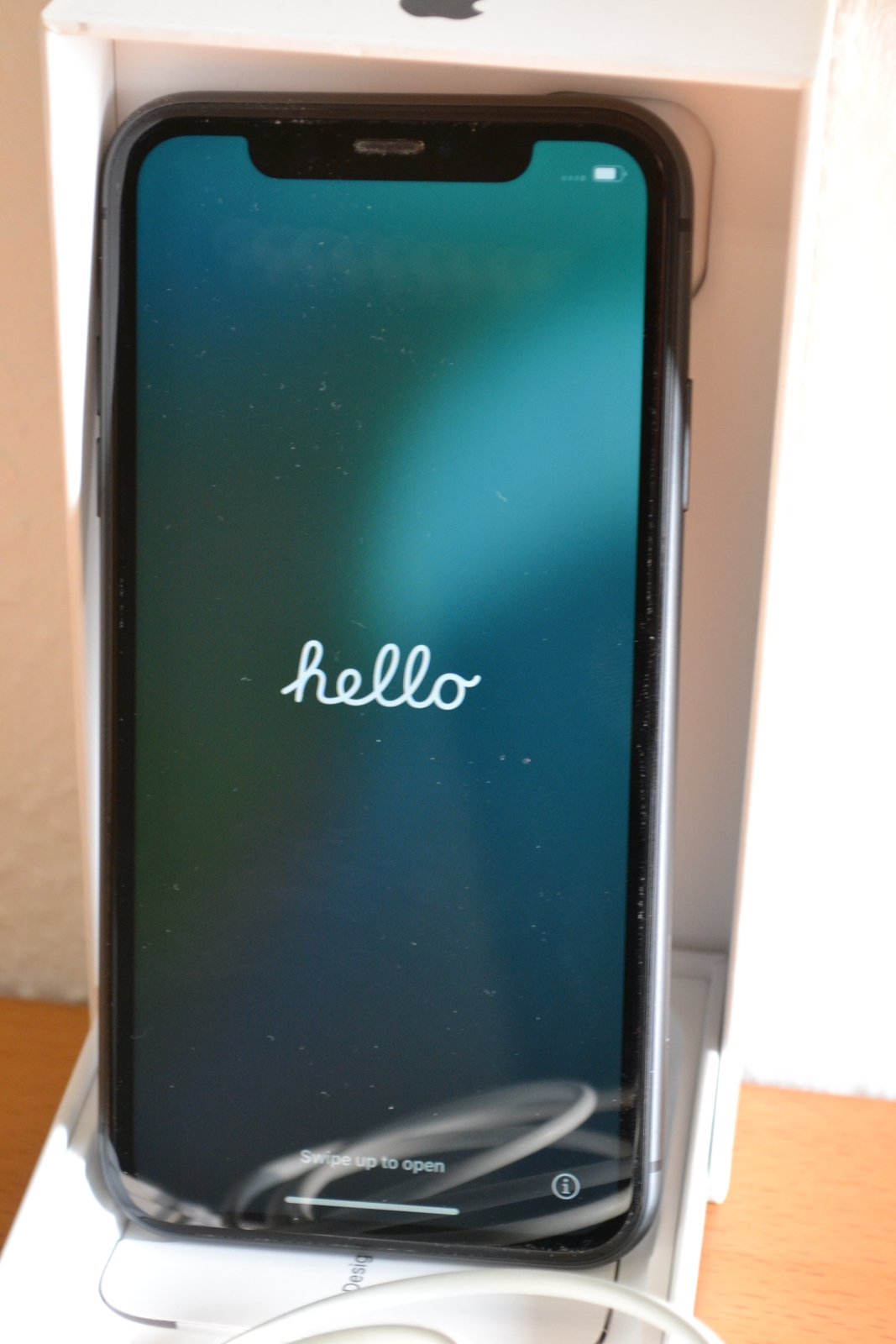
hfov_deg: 16.6
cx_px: 448
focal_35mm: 82
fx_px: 3079
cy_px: 672
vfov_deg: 24.6
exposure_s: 1/60
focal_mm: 55
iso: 1250
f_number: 5.6
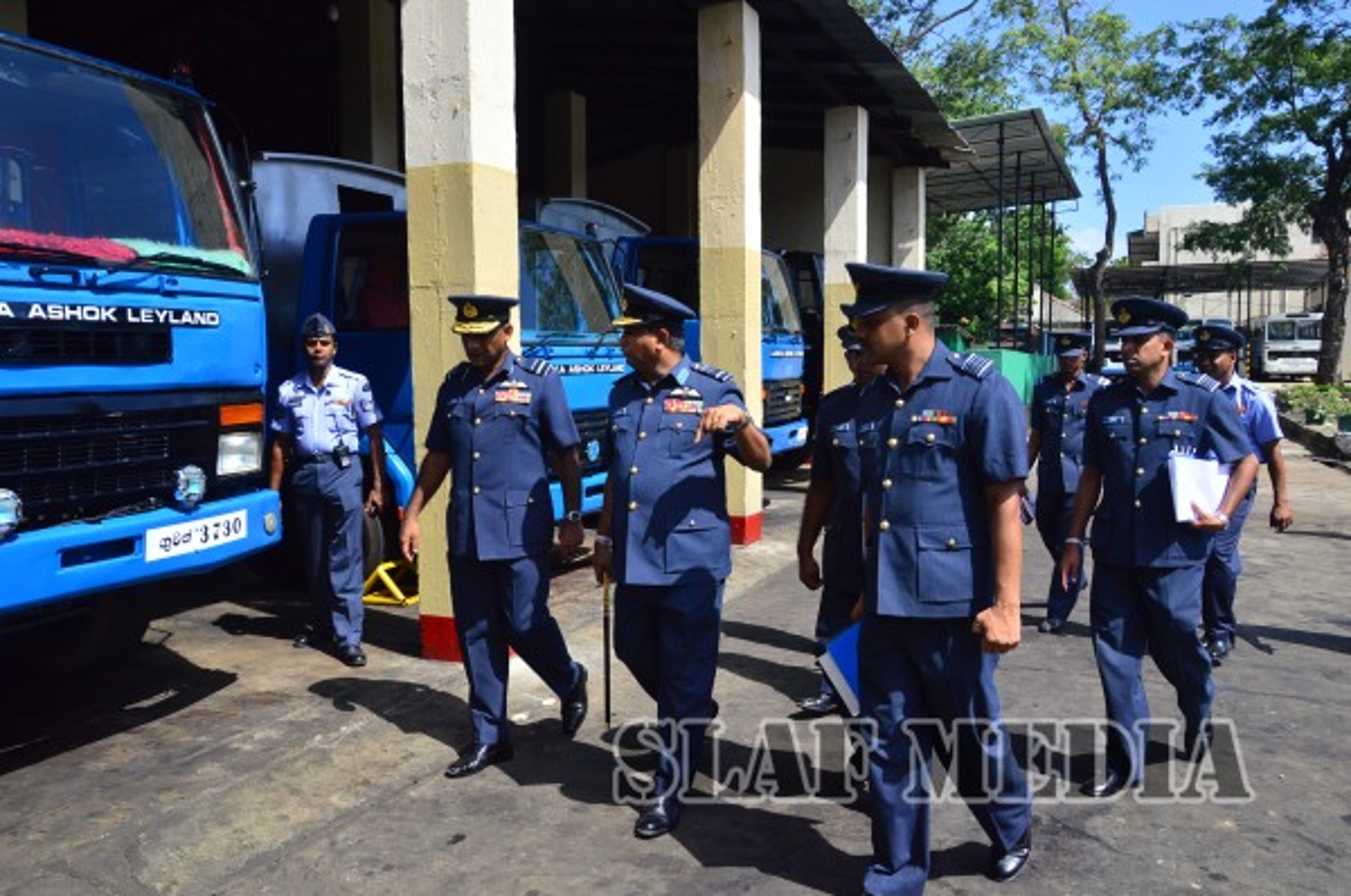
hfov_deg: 67.5
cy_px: 448
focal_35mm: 27
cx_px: 676
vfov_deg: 47.8
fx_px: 1012
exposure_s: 1/1250
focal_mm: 18
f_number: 7.1
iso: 400
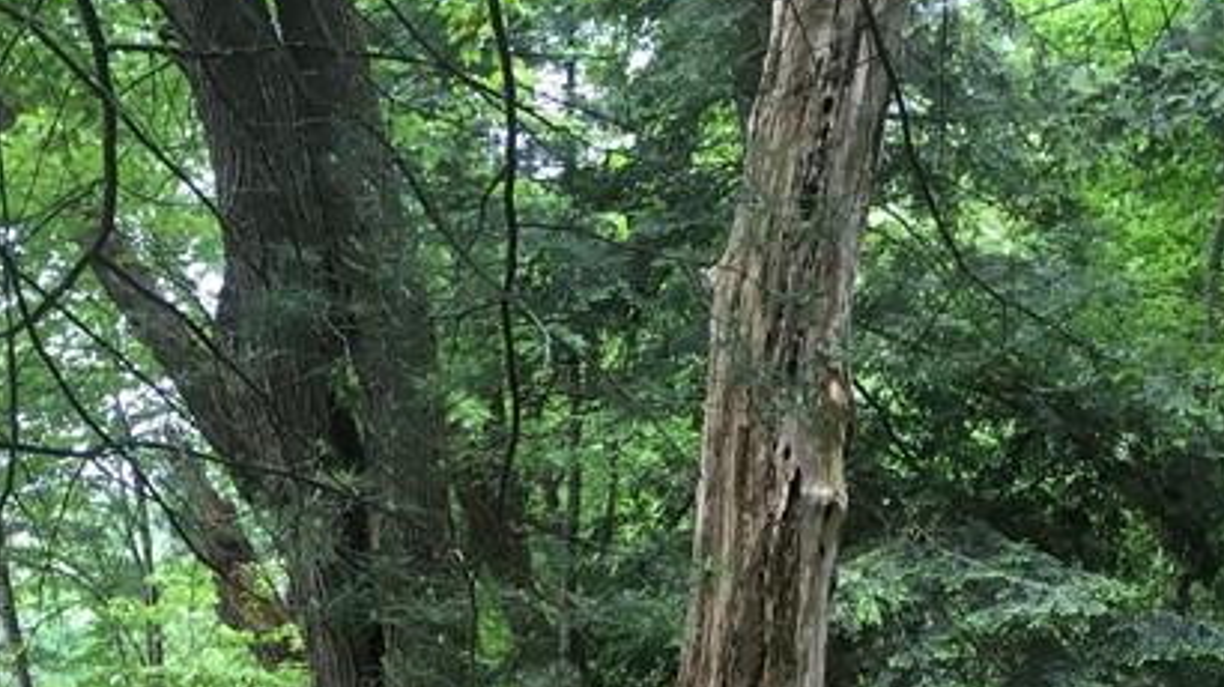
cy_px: 1007
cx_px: 379
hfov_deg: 26.7
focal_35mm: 79
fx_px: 2562
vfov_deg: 14.3
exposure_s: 1/40
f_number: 2.2
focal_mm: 4.15
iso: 25
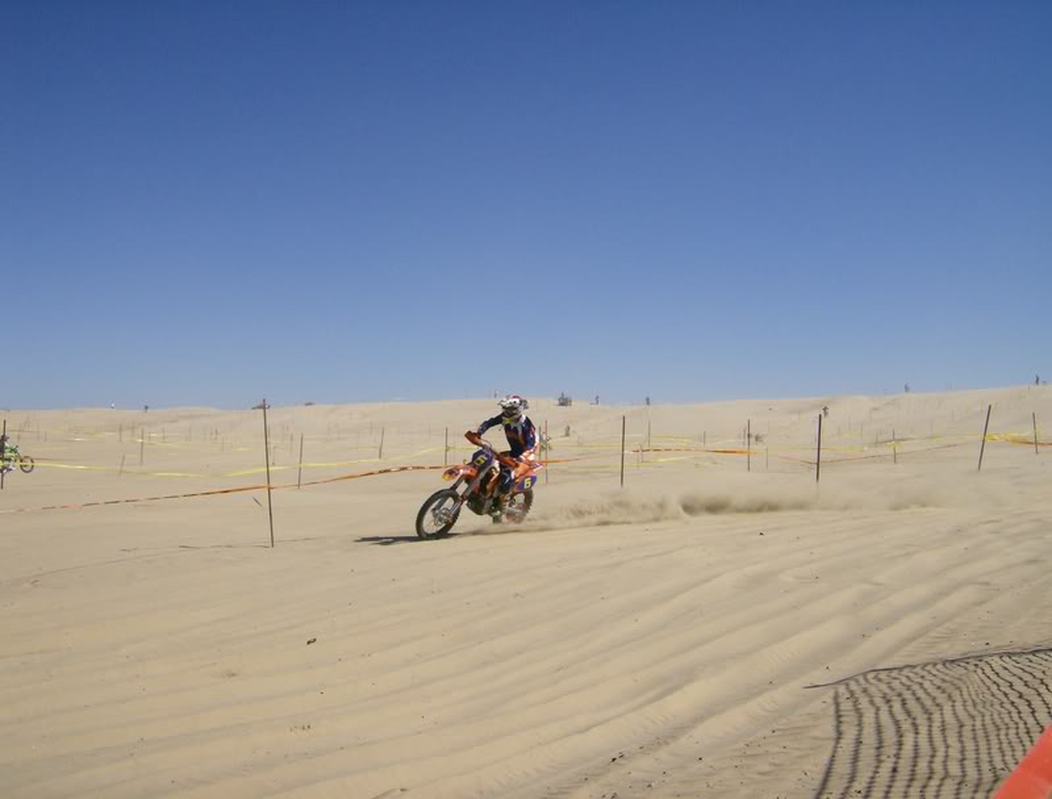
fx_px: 1099
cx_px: 526
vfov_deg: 40.0
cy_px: 400
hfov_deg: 51.1
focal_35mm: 36
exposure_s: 1/2000
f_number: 4.7
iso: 100
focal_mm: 6
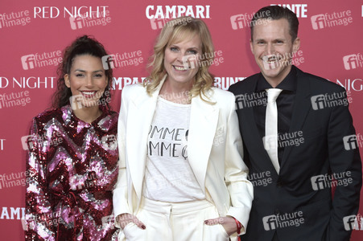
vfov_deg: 19.4
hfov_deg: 28.9
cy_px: 120
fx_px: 705
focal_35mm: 70
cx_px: 182
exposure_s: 1/400
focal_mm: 70
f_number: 5
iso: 1600
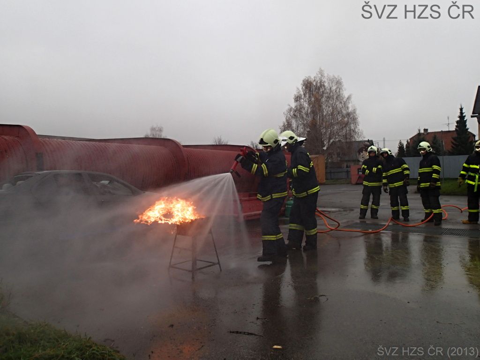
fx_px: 347
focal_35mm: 25
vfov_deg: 54.9
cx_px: 240
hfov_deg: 69.4
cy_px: 180
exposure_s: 1/640
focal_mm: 4.5
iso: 100
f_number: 2.8
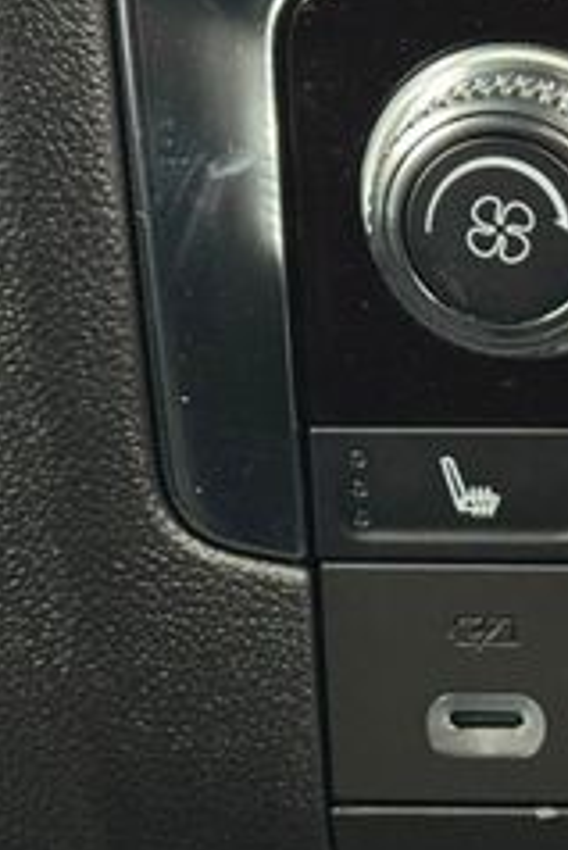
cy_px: 382
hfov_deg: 9.9
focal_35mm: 134
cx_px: 911
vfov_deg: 15.3
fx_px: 3166
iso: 800
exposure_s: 1/19
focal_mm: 6.76
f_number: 1.78
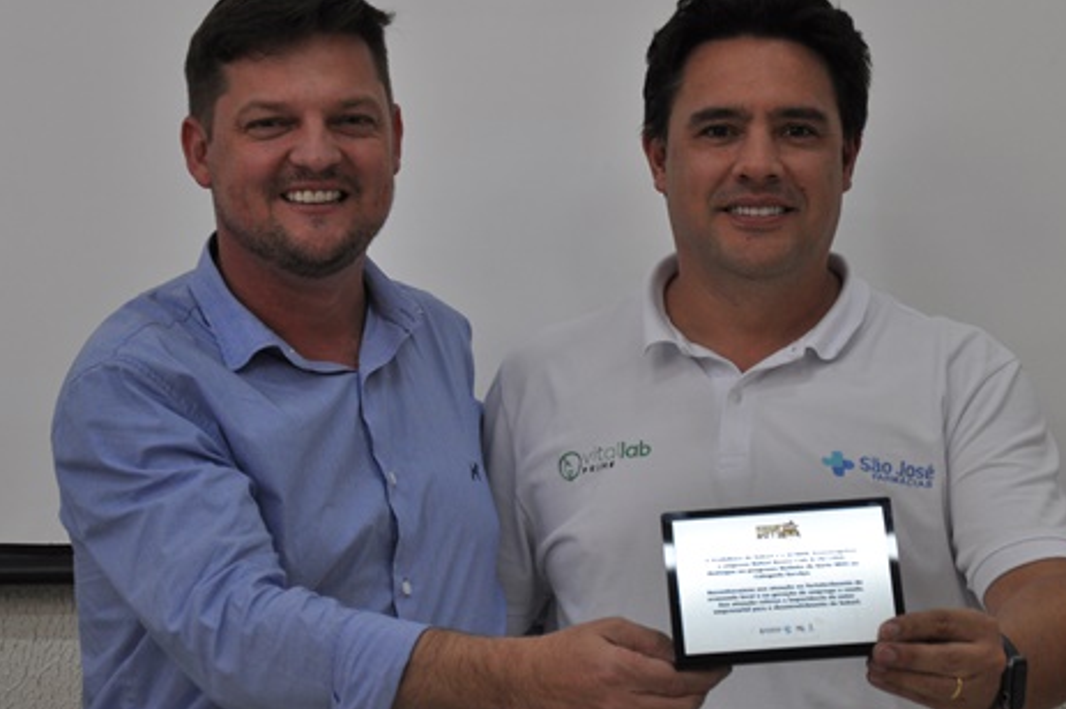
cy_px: 321
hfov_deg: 15.1
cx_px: 534
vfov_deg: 10.1
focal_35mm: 136
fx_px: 4024
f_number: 5.3
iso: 720
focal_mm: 70
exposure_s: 1/60
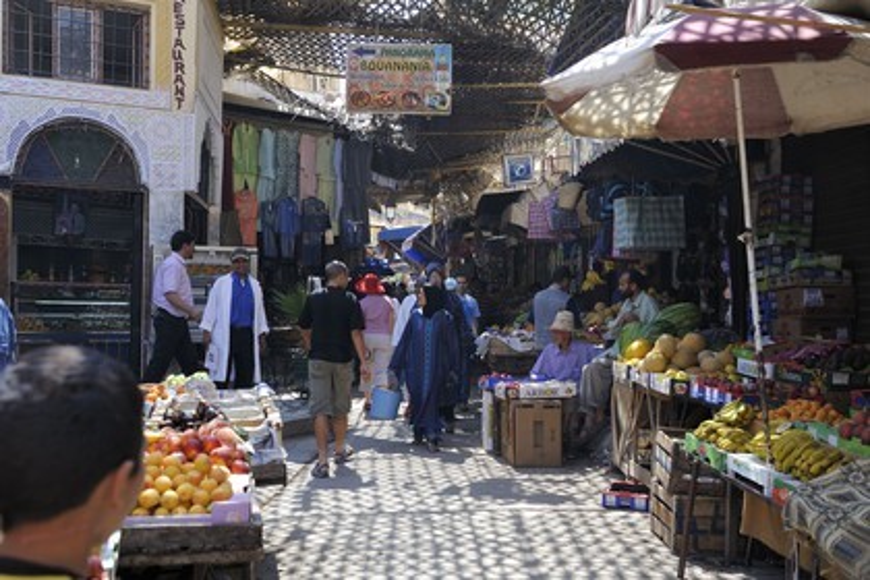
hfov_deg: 50.7
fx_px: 918
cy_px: 290
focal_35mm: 38
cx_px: 435
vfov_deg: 35.1
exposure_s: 1/160
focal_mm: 38
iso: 200
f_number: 5.6
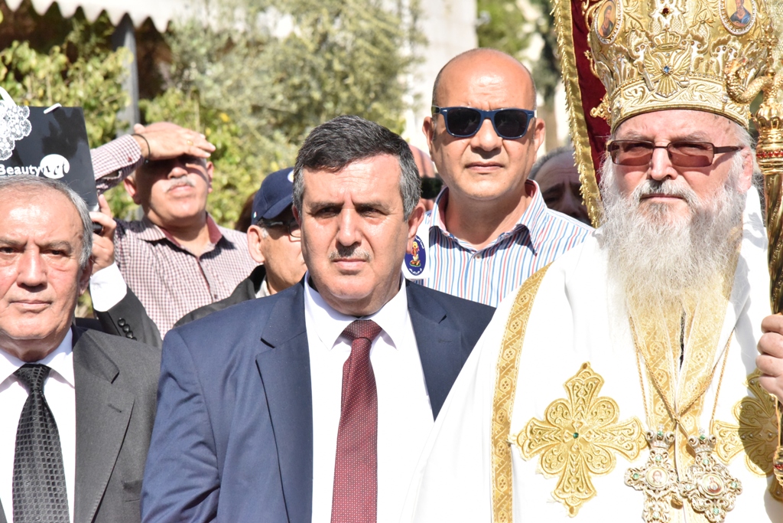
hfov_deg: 17.1
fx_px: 2610
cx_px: 392
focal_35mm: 120
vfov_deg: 11.4
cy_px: 262
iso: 6400
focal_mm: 120
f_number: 10
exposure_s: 1/8000
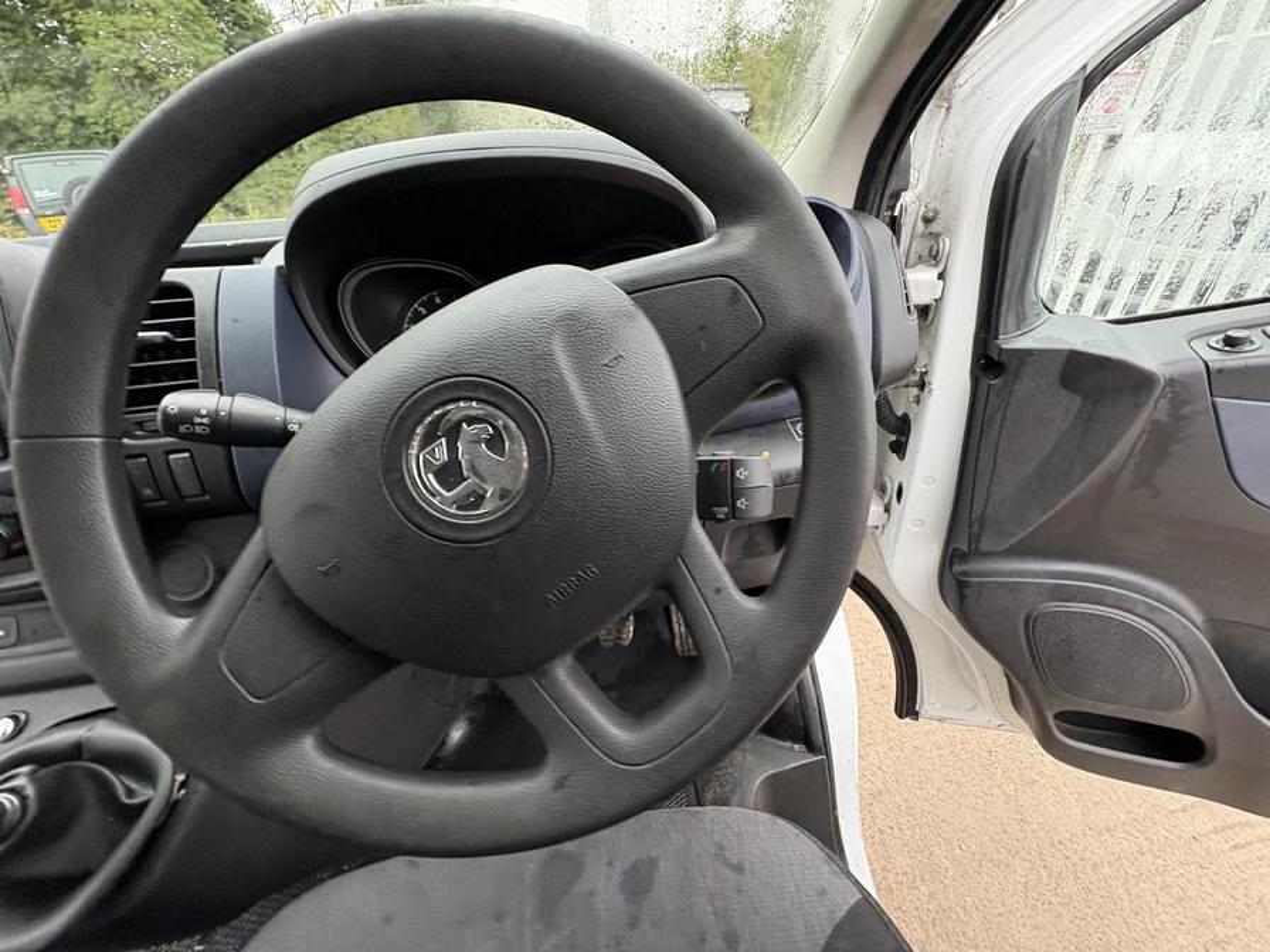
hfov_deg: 102.1
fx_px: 514
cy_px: 476
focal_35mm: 14
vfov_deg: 85.7
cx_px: 635
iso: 160
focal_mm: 2.22
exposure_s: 1/99
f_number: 2.2
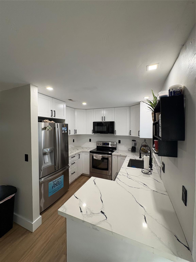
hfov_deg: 85.7
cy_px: 131
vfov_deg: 102.1
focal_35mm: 14
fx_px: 106
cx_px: 98
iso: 200
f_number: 2.2
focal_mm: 2.22
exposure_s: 1/120
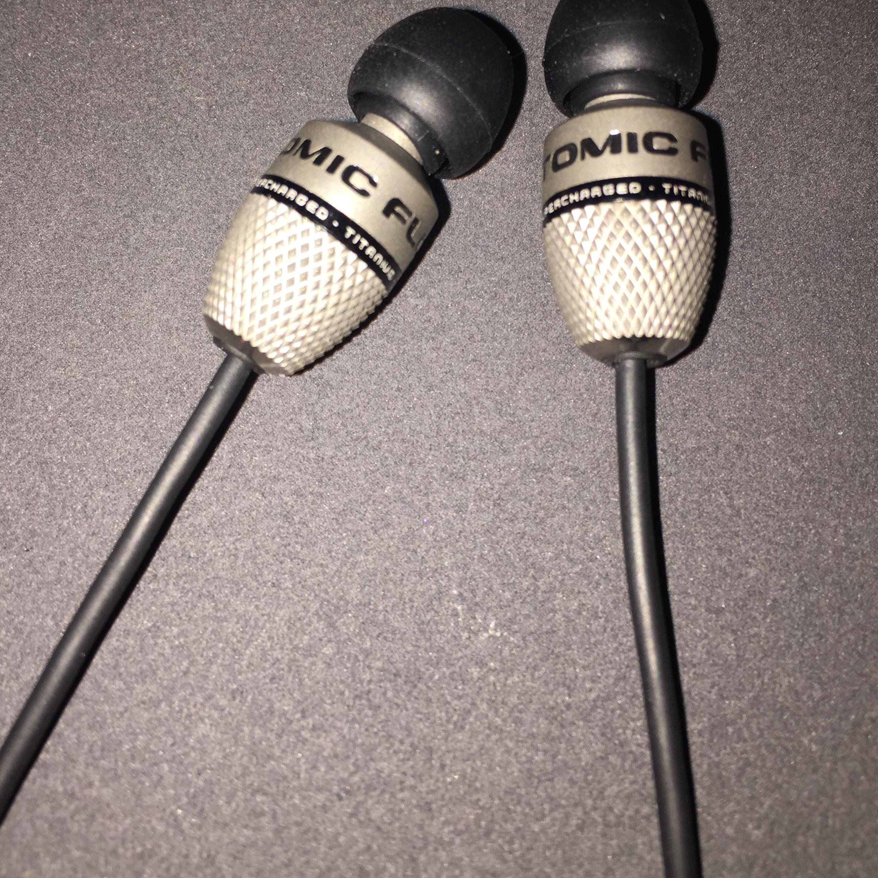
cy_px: 326
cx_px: 442
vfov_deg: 46.8
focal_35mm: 35
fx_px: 1004
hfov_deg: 47.2
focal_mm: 4.15
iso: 32
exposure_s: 1/130
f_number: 2.2
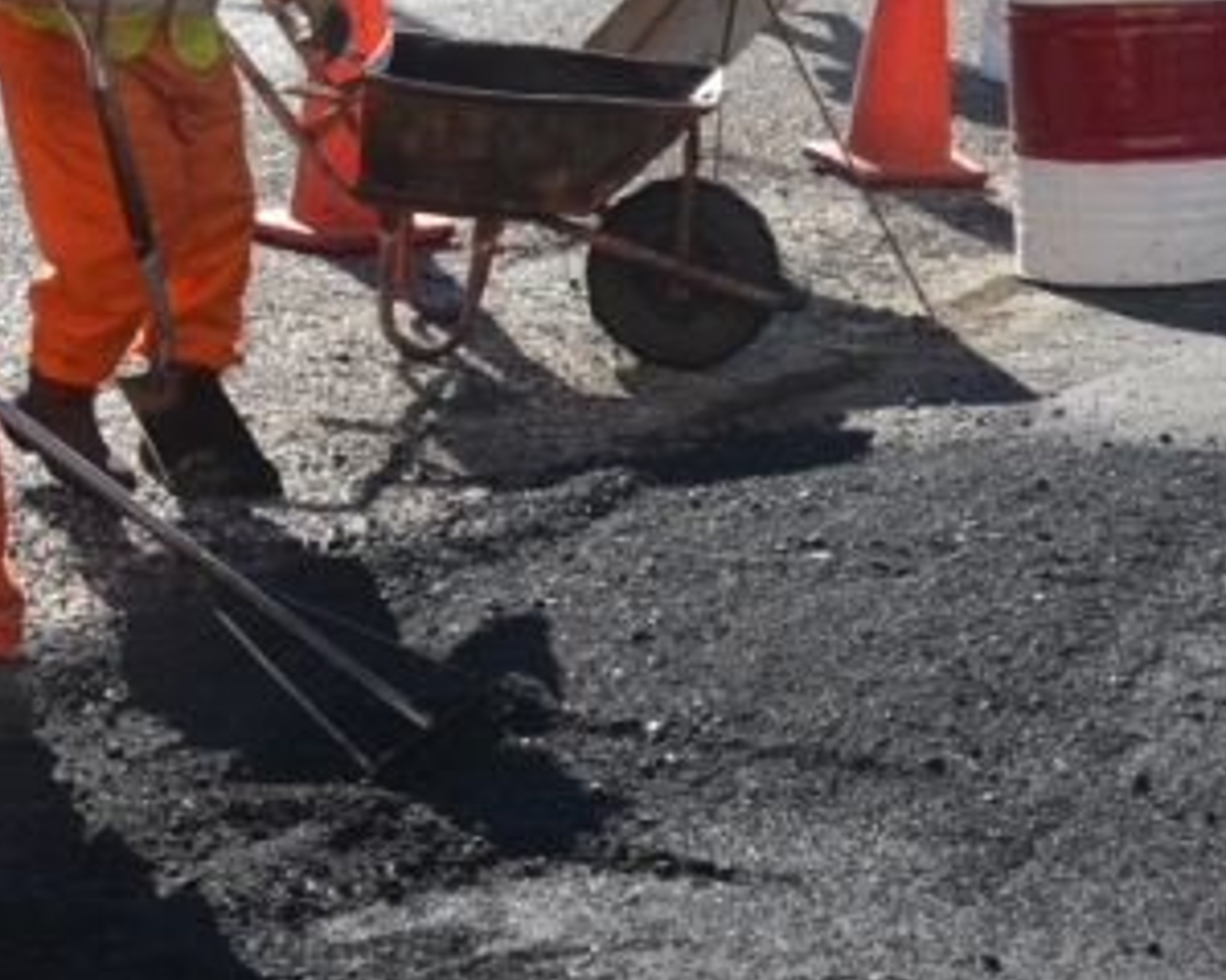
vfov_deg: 14.5
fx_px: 3845
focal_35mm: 106
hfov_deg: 18.0
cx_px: 328
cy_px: 357
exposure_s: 1/250
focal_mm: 22
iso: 160
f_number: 8
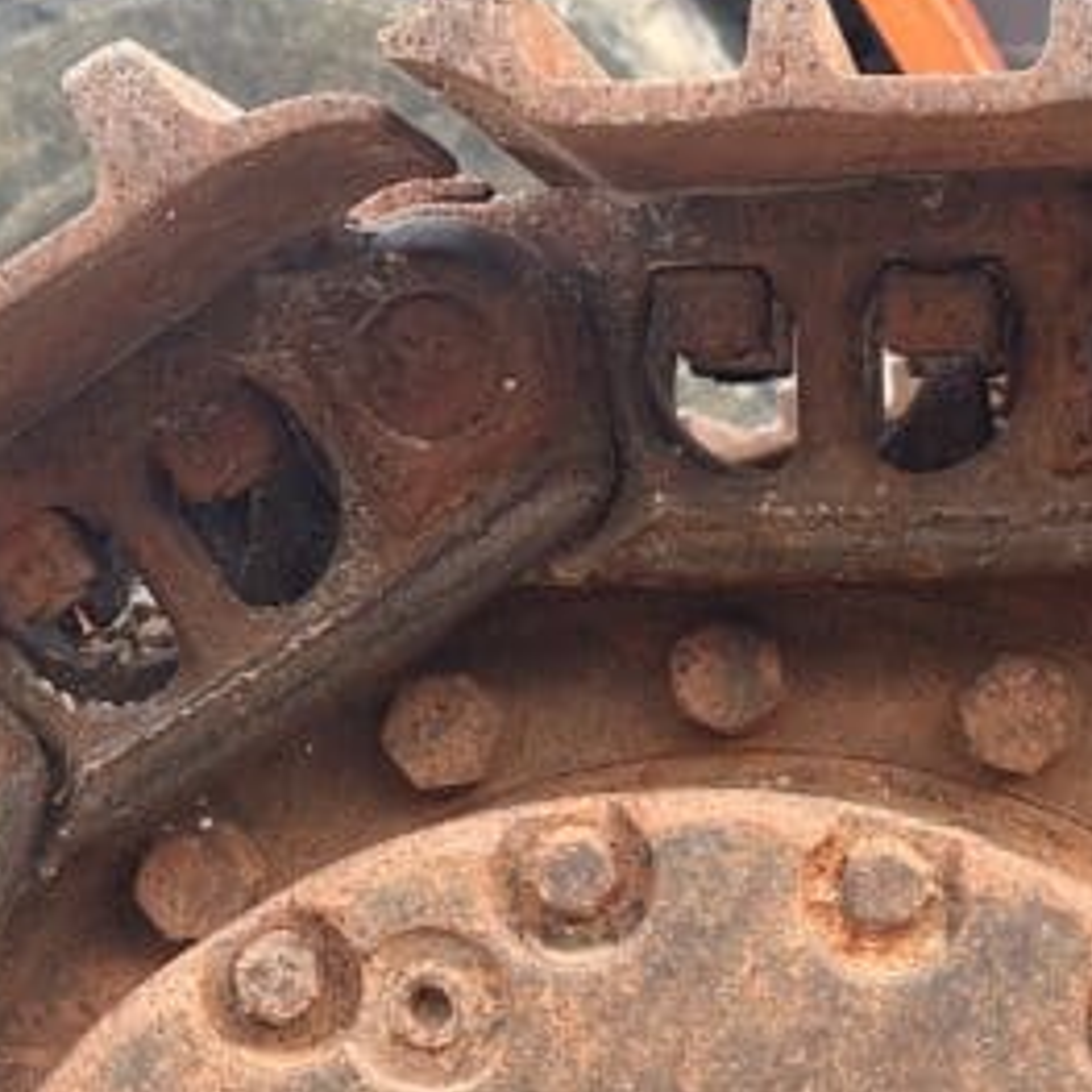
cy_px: 1206
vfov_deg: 11.9
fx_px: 5175
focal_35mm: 145
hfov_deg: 11.9
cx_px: 1050
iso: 64
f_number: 1.78
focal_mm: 6.86
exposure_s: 1/209
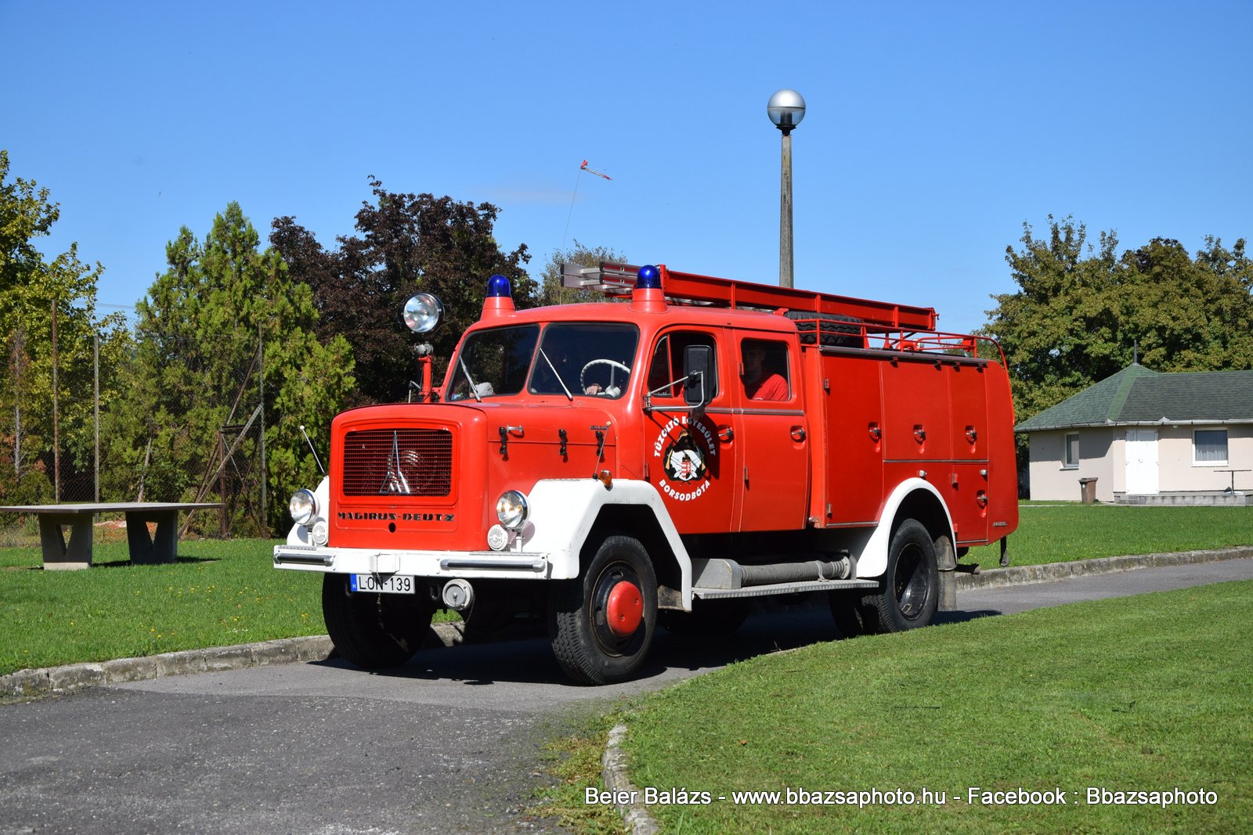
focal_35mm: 60
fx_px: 2088
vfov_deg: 22.6
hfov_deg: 33.4
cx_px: 626
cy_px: 418
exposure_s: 1/2000
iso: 400
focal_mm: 40
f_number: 8
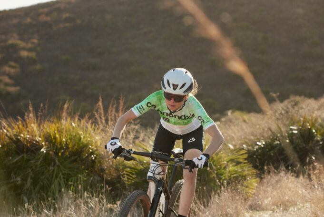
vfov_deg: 13.1
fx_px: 946
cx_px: 162
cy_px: 108
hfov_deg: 19.4
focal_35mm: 105
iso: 2000
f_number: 5.6
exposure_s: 1/4000
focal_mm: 105
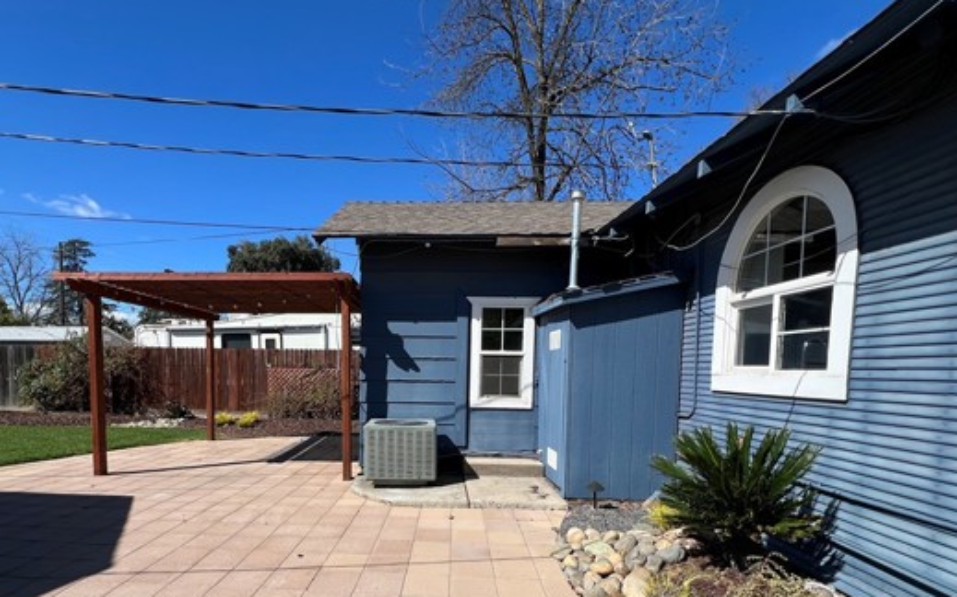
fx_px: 443
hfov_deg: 93.8
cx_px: 413
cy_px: 407
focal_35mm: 17
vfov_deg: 65.8
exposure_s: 1/1783
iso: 32
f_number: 1.8
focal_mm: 1.57
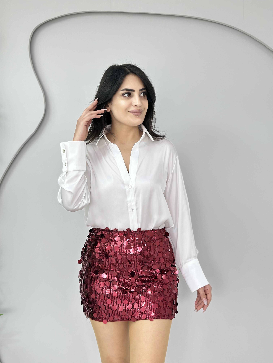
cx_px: 136
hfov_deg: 30.3
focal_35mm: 48
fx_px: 505
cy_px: 182
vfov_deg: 39.7
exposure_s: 1/100
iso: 100
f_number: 1.78
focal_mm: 6.86
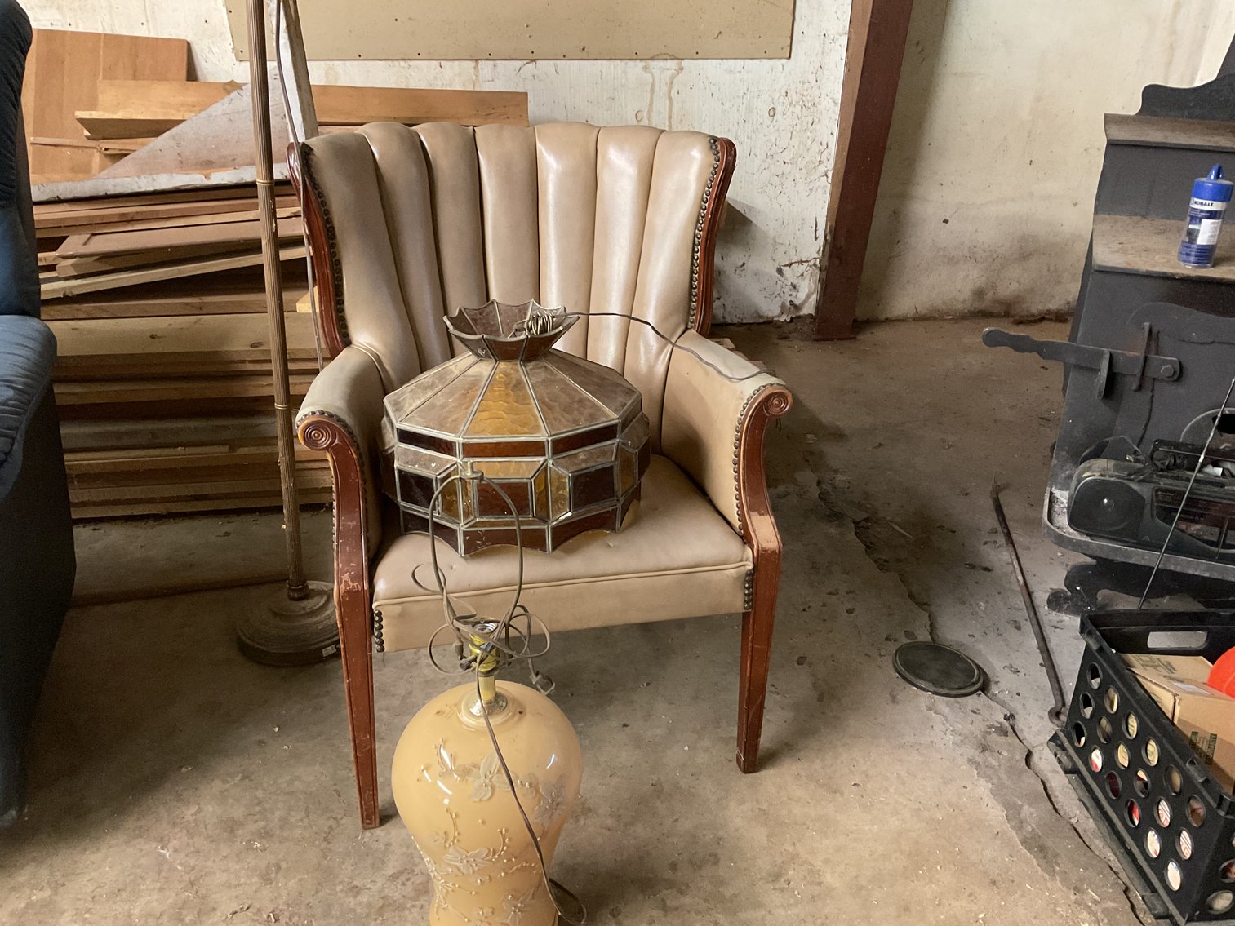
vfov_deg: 48.2
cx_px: 618
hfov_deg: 61.7
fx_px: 1035
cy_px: 463
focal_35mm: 29
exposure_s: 1/30
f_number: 1.8
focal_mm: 3
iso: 320
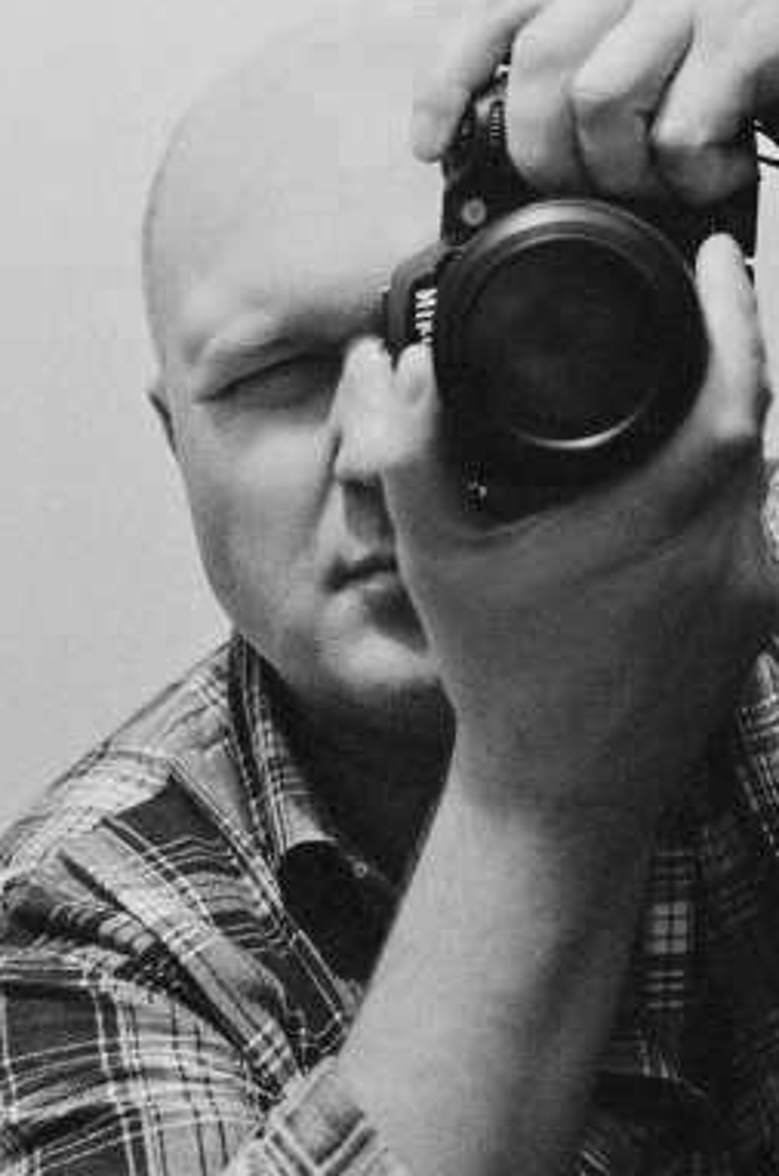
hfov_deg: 8.5
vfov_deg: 12.7
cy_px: 597
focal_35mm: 162
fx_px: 5266
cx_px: 393
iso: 800
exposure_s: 1/13
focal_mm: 105
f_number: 5.6
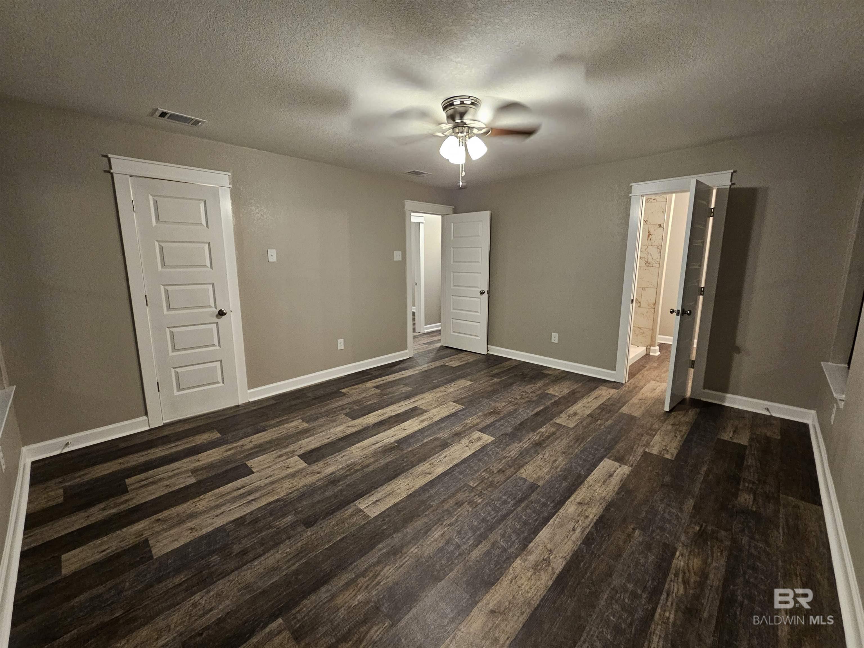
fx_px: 324
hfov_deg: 106.2
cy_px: 324
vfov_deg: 89.9
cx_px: 432
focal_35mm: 13
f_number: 2.2
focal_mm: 2.2
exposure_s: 1/30
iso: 400
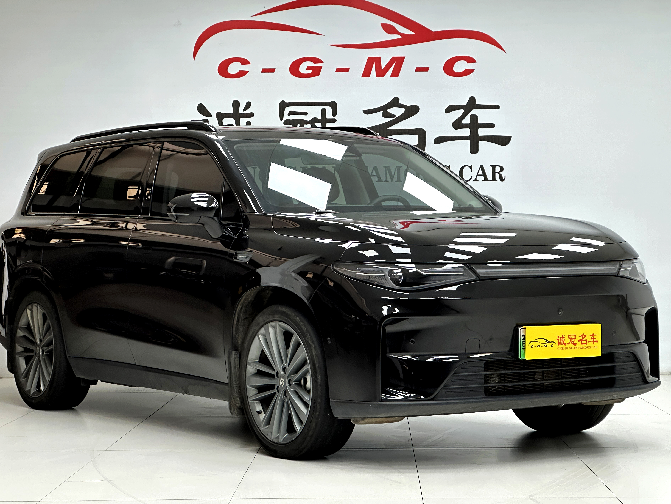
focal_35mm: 82
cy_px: 256
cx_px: 329
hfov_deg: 23.8
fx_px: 1590
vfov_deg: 18.0
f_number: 2.8
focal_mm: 9
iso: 250
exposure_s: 1/100
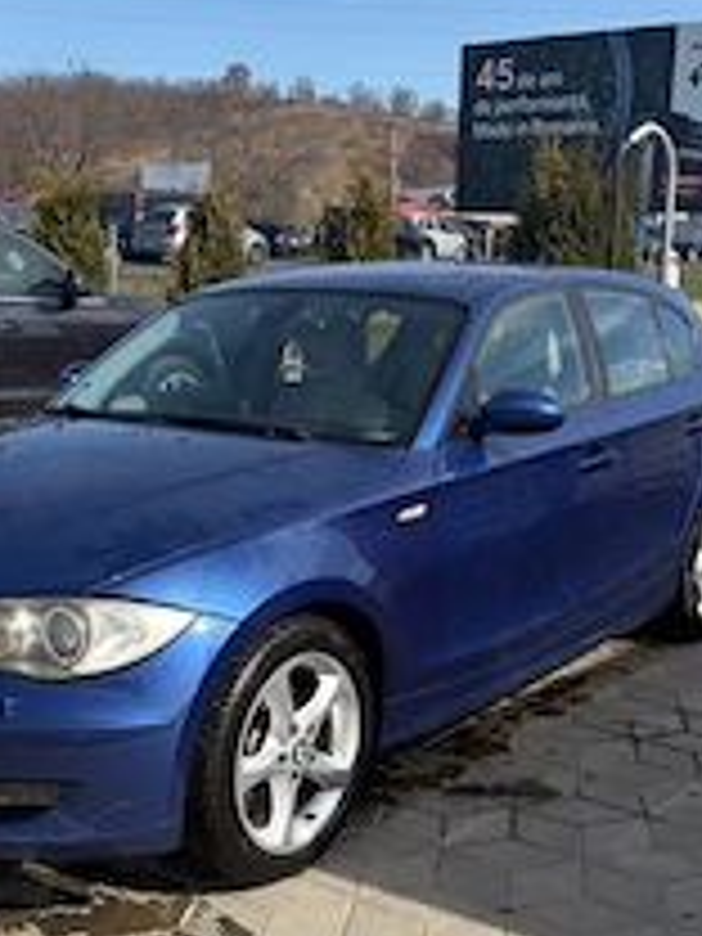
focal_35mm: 50
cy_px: 616
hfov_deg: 29.1
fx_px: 1352
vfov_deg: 37.8
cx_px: 374
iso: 64
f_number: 1.6
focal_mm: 5.96
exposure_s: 1/3448
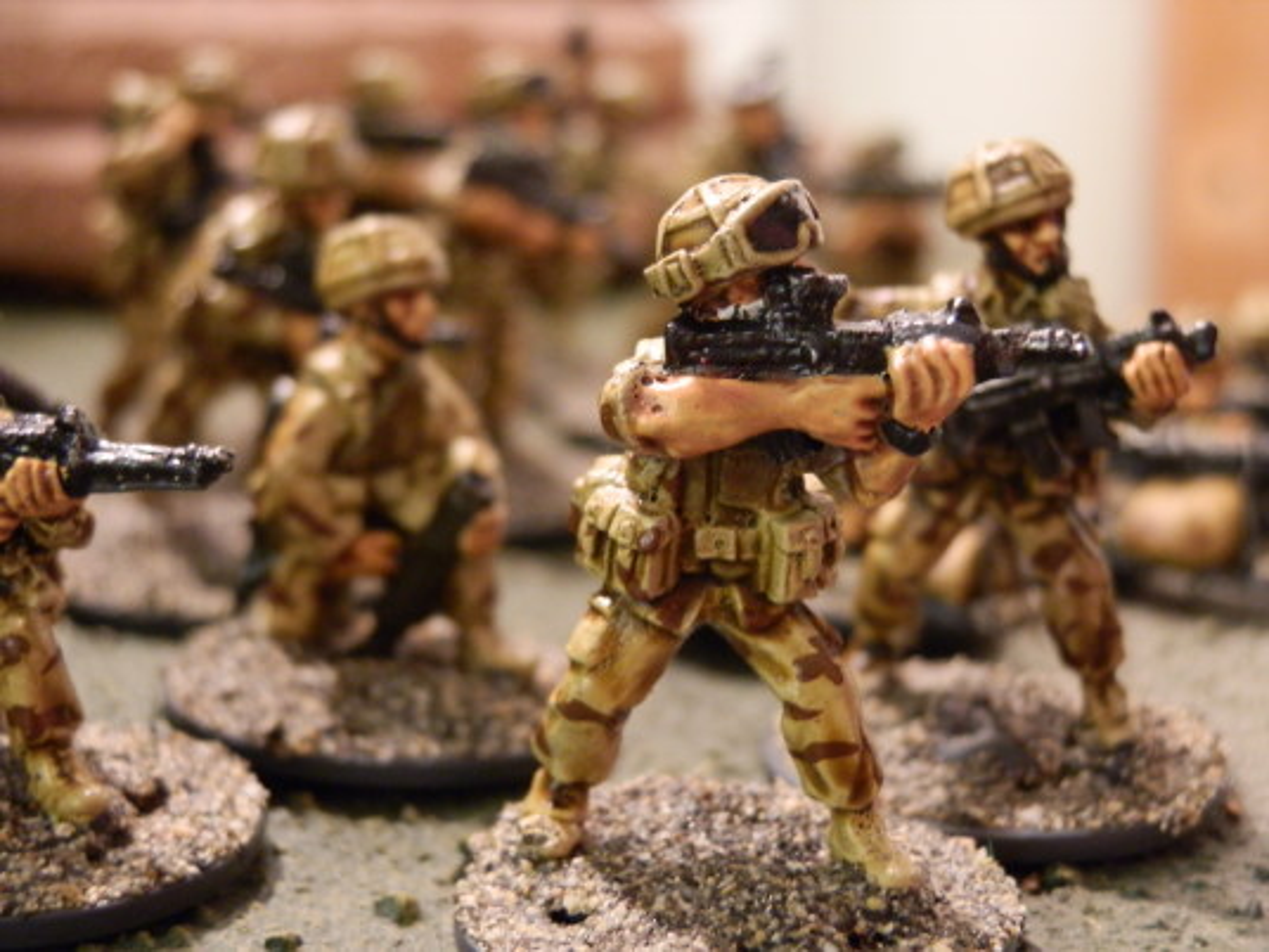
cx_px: 634
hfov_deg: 31.7
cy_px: 476
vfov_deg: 24.0
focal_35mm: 61
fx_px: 2236
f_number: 3.7
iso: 400
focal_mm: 10.99
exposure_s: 1/8
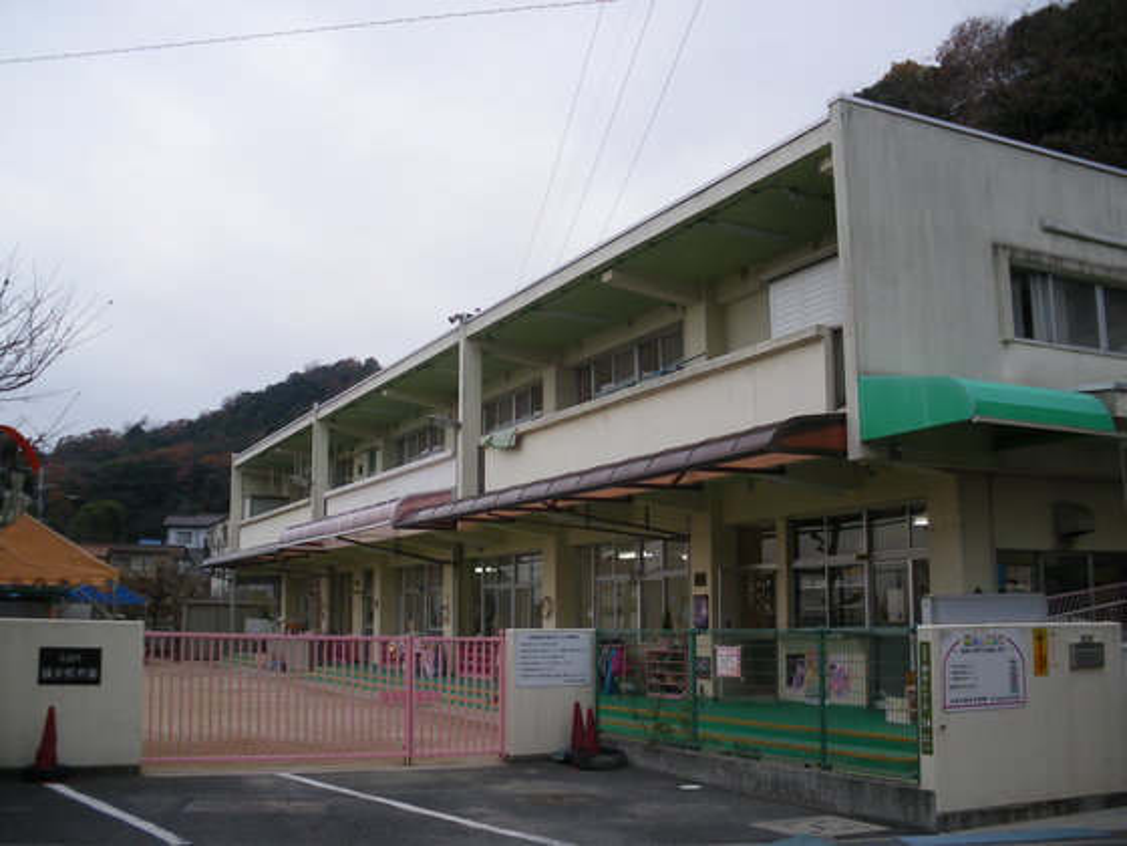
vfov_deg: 39.7
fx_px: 1172
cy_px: 423
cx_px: 564
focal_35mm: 36
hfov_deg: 51.4
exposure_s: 1/80
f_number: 3.5
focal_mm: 6.3
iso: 80
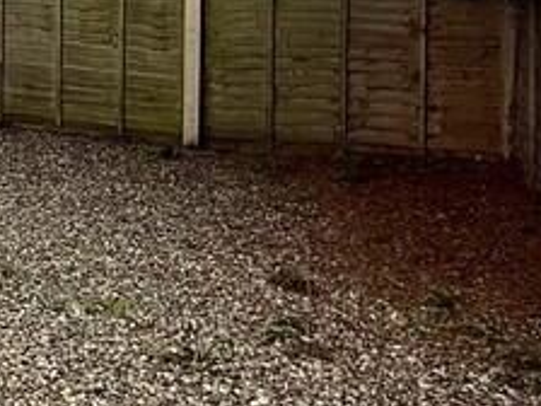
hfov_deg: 27.0
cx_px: -94
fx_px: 1000
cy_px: -48
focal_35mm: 64
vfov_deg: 21.7
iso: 64
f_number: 2.2
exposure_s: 1/1145
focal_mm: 2.22
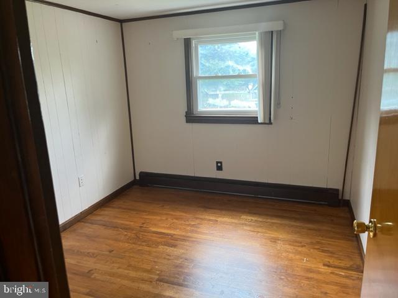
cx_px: 199
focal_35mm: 26
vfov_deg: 53.1
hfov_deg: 67.3
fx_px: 299
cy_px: 149
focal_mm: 5.1
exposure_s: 1/62
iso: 125
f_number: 1.6
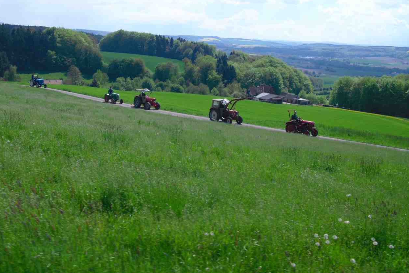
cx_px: 191
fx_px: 477
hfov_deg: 46.4
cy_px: 103
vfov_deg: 31.8
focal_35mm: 42
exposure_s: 1/160
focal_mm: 6.3
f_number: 7.8
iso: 64
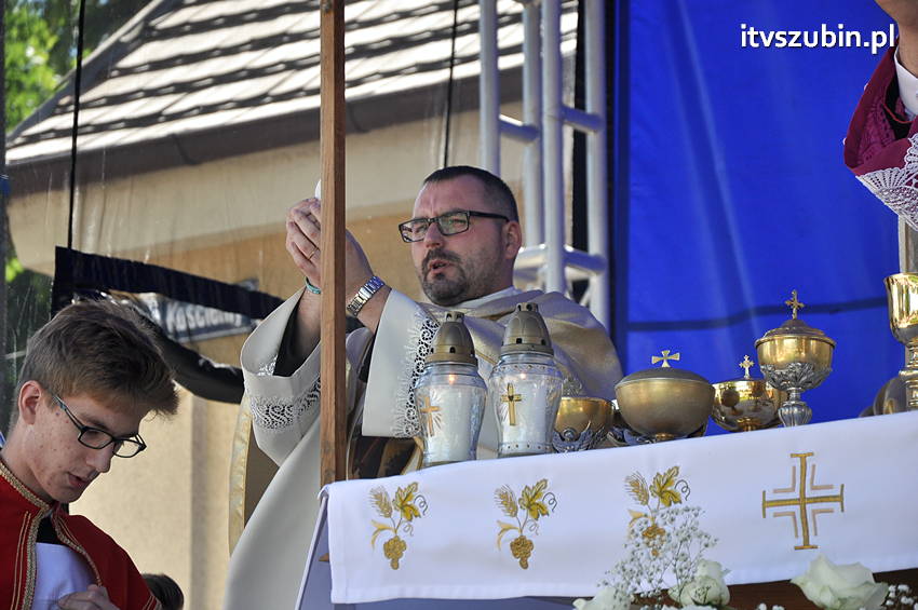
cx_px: 459
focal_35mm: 147
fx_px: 3745
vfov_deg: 9.3
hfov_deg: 14.0
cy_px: 305
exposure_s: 1/250
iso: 400
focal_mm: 98
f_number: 5.6
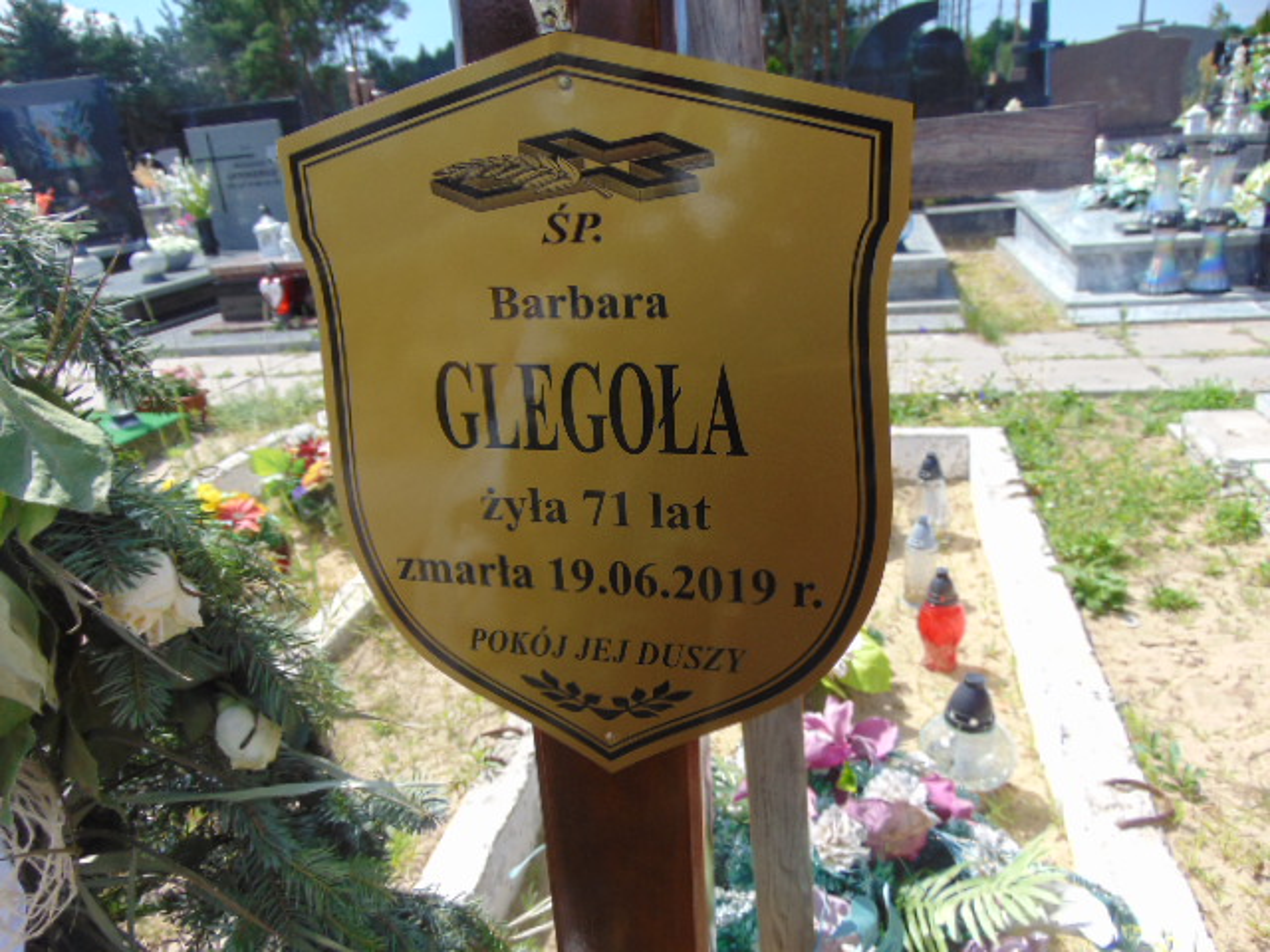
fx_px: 917
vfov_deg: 54.9
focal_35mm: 25
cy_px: 476
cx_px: 635
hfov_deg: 69.4
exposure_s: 1/1000
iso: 80
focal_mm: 4.5
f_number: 3
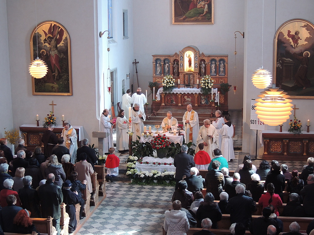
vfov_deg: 24.4
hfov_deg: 32.2
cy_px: 118
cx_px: 157
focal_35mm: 60
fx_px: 544
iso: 400
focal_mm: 10.7
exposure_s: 1/50
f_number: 3.7
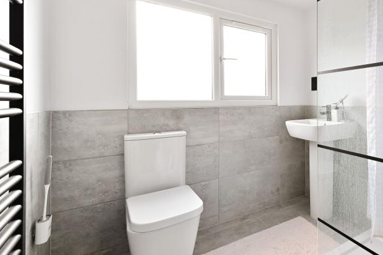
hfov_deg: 75.5
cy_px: 107
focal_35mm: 20
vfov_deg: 61.6
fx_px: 213
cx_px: 303
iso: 200
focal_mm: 12
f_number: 16
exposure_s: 1/3
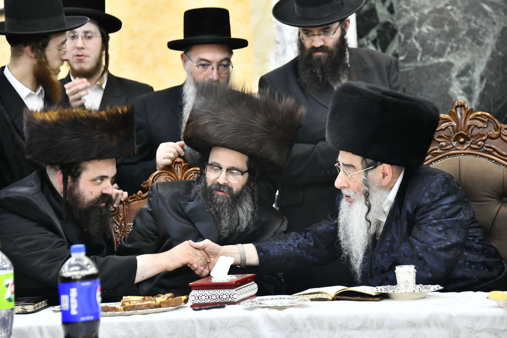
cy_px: 169
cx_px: 254
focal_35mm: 160
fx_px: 2253
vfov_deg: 8.6
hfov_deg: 12.8
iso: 1600
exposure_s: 1/160
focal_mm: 160
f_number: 5.6
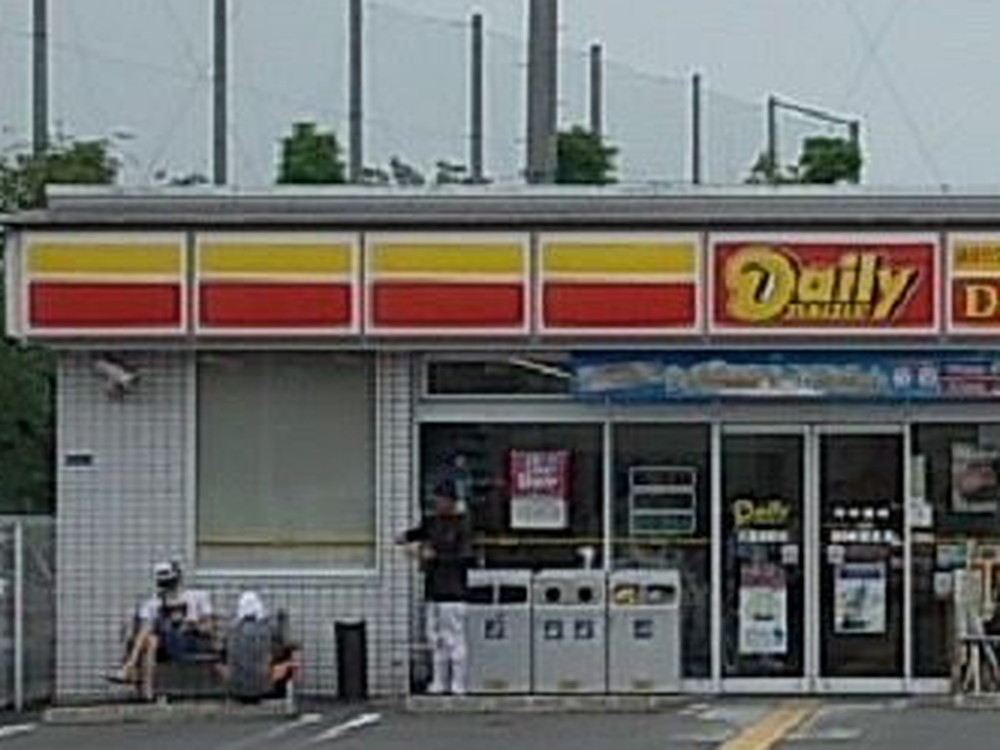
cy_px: 184
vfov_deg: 10.8
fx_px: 3958
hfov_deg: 14.3
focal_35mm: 137
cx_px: 846
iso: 80
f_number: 8.6
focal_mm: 10
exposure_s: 1/160
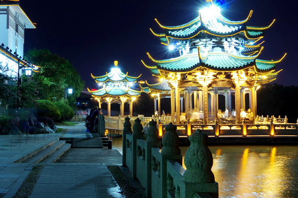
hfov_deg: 40.9
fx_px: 397
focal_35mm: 48
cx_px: 118
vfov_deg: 28.0
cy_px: 80
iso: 100
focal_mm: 18
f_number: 11
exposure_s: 6
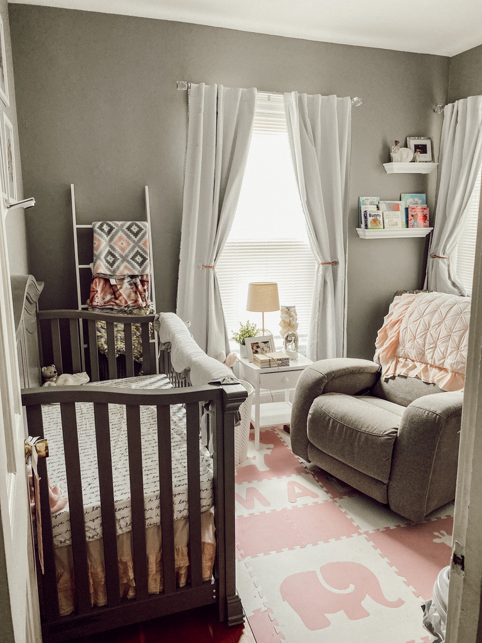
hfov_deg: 53.1
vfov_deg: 67.3
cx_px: 241
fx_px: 483
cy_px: 322
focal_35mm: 26
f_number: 1.8
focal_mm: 4.25
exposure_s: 1/60
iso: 160
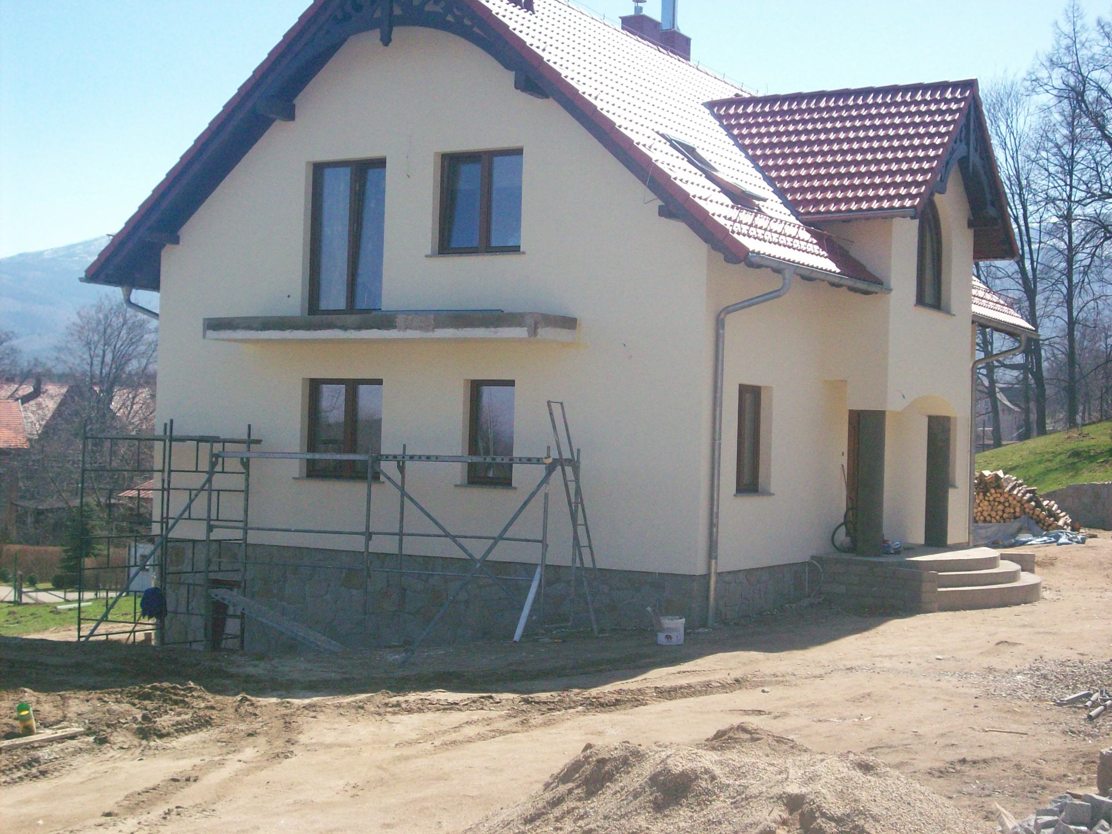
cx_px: 556
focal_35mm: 54
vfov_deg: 27.0
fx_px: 1735
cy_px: 417
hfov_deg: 35.5
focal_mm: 9
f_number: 3.4
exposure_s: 1/1401
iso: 200
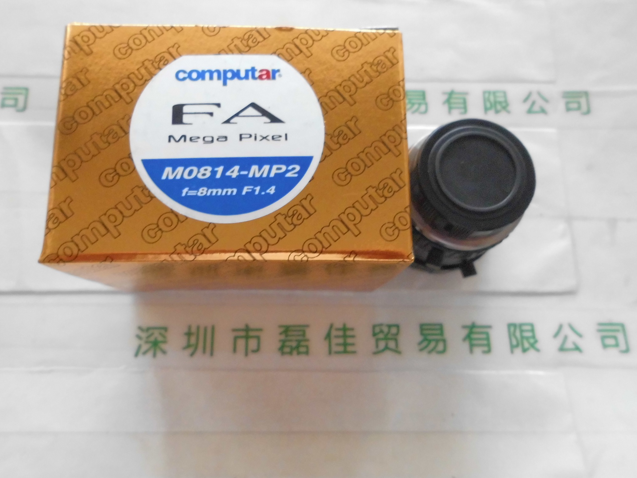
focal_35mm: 26
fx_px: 478
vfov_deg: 53.1
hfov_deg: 67.3
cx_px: 318
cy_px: 239
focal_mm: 4.6
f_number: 3.2
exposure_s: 1/29
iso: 400
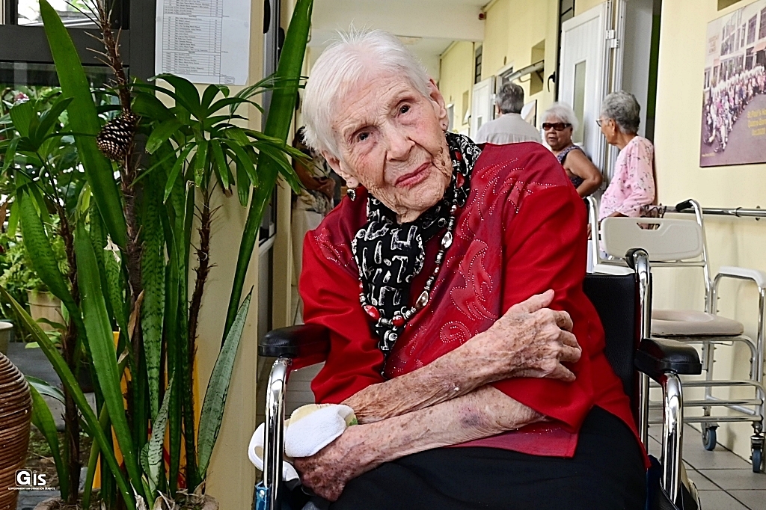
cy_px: 255
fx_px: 702
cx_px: 383
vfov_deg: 39.9
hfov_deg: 57.2
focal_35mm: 33
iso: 800
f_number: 7.1
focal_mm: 22
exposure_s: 1/160
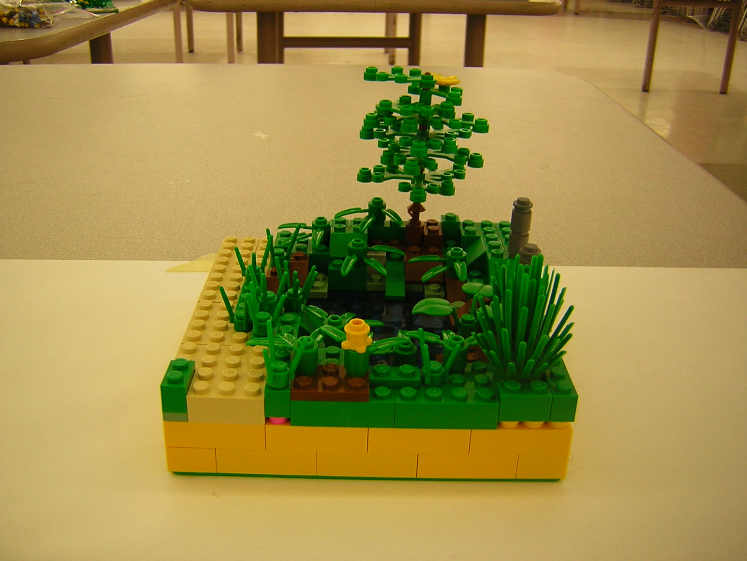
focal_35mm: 36
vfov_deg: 39.7
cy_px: 280
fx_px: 777
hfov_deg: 51.4
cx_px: 374
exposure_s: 1/6.7
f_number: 2.6
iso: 50
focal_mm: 4.7
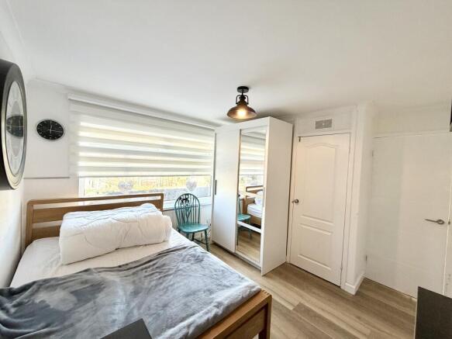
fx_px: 183
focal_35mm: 14
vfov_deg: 85.7
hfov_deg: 102.1
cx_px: 226
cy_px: 170
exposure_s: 1/121
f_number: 2.2
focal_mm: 2.22
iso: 125
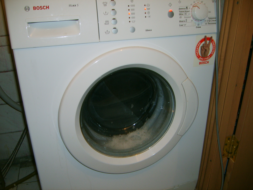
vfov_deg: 40.7
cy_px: 95
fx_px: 256
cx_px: 126
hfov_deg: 52.6
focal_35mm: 35
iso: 100
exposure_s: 1/30
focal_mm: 5.8
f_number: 2.8
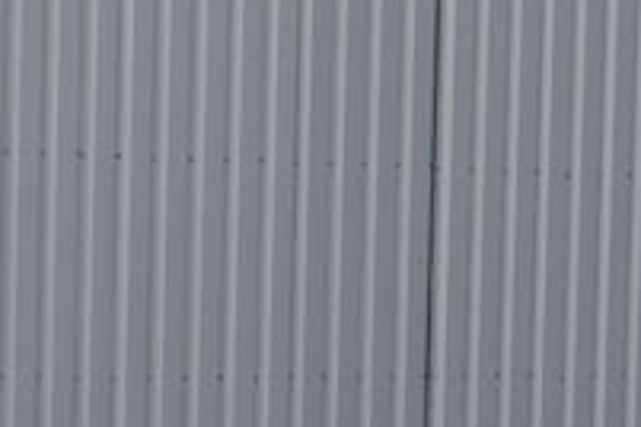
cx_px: 147
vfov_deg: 5.4
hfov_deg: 8.2
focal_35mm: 252
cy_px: 672
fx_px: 4487
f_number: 4
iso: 125
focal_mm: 44
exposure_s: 1/160
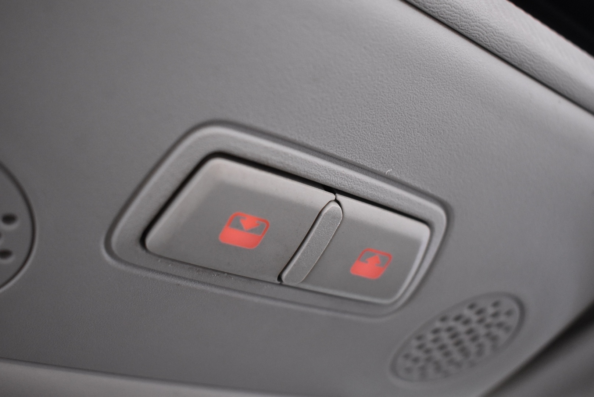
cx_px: 297
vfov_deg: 31.9
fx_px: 693
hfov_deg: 46.4
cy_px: 198
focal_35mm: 42
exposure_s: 1/50
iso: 2500
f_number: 4.2
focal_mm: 28
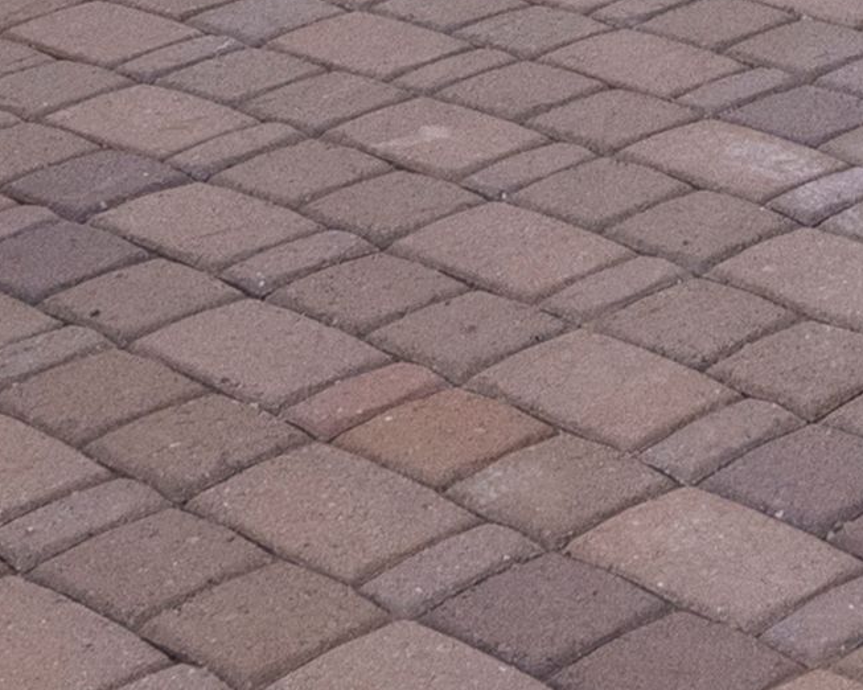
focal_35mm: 138
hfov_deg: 13.4
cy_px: -1163
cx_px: 1143
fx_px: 3524
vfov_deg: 9.5
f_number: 8
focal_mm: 16
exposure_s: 1/10
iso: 800
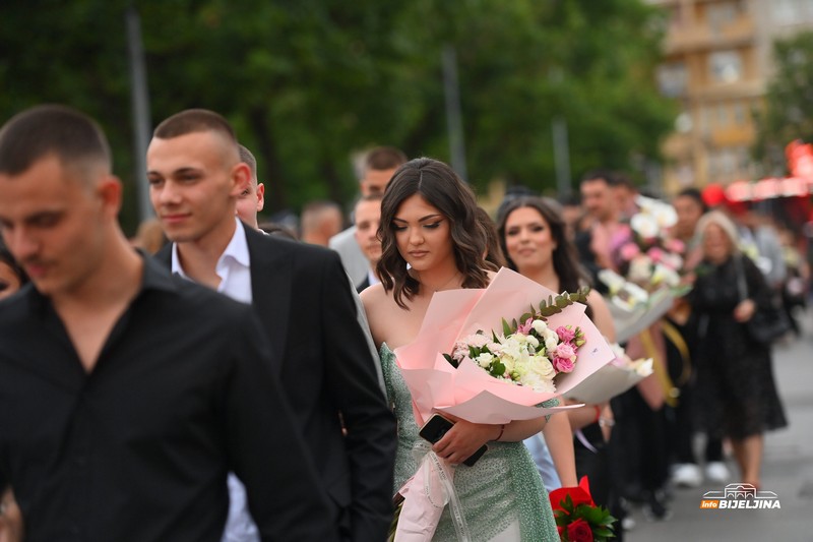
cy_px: 271
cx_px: 406
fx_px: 2822
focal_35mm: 125
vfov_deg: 11.0
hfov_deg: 16.4
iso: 1600
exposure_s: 1/1000
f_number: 2.8
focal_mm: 125
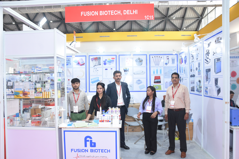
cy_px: 80
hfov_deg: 67.4
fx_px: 179
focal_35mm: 27
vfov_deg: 47.9
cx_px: 120
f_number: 6.3
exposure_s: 1/100
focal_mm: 18
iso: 1000
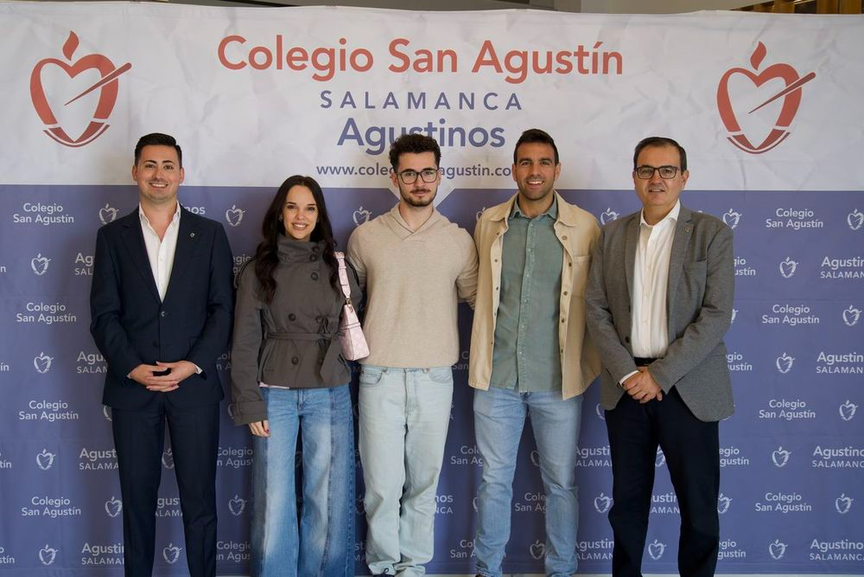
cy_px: 288
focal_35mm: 41
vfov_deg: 32.6
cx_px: 432
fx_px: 984
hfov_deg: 47.4
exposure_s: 1/50
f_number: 4.5
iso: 100
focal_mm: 41
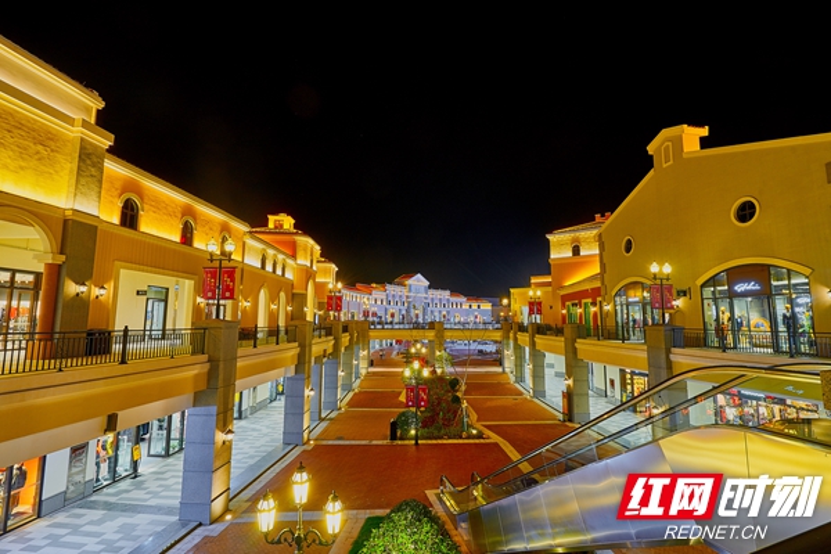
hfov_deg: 96.7
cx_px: 416
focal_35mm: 16
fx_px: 369
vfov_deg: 73.7
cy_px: 277
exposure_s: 1.6
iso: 100
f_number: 10
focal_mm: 16
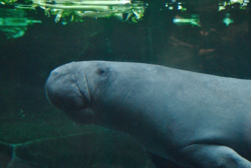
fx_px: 733
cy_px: 84
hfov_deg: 19.4
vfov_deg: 13.1
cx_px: 126
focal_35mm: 105
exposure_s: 1/125
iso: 1000
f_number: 4
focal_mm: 70
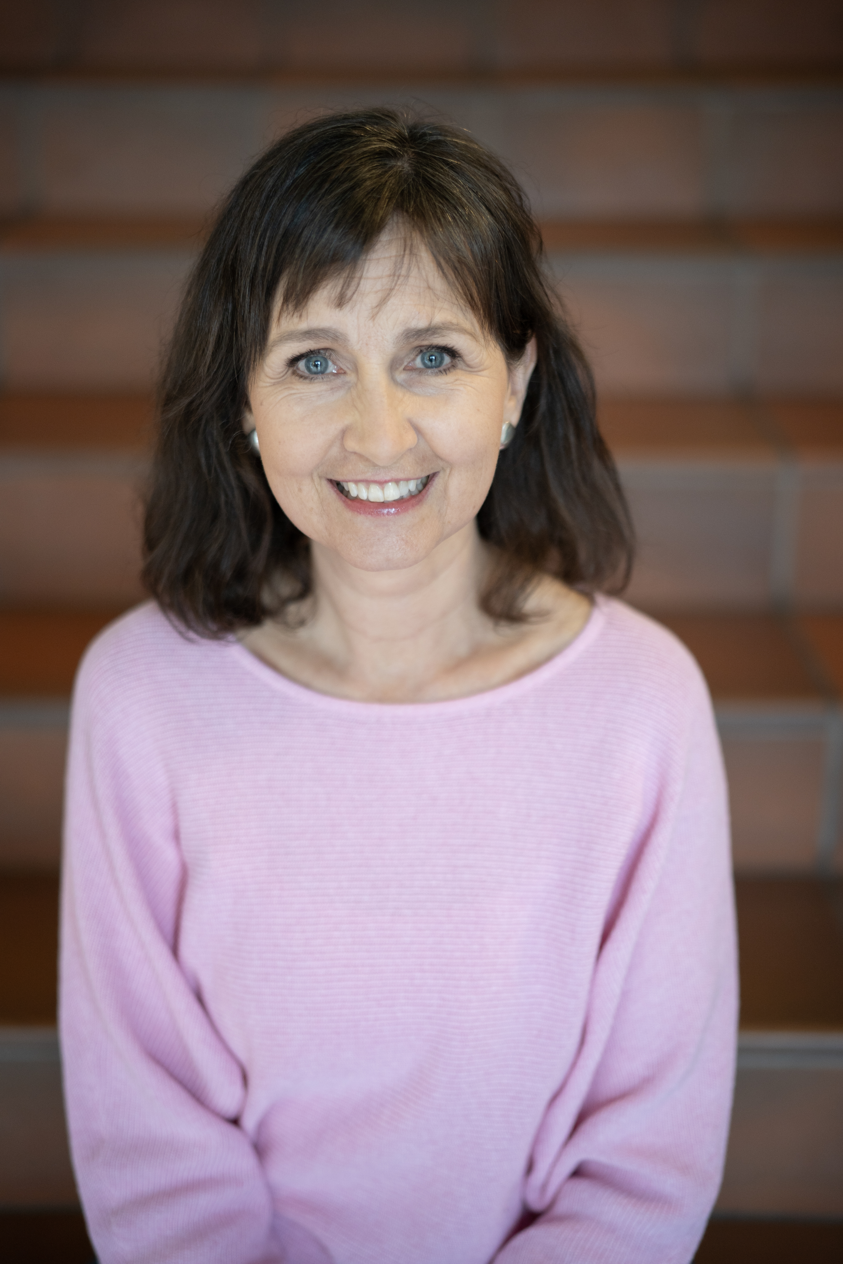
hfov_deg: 27.0
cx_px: 422
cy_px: 632
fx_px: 1756
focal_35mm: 50
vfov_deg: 39.6
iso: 400
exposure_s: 1/250
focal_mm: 50
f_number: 1.4
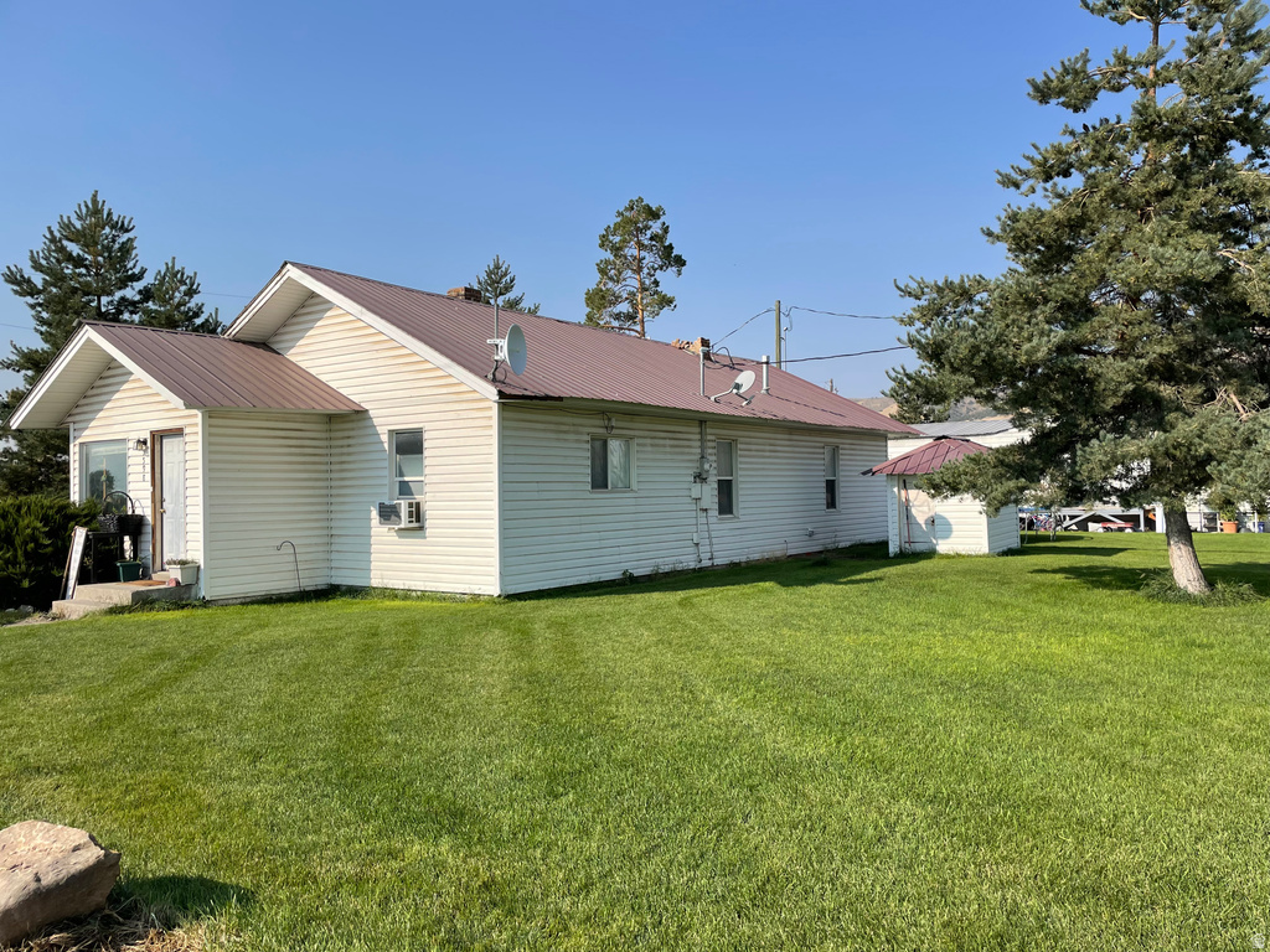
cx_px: 635
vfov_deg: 53.1
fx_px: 954
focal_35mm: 26
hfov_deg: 67.3
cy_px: 476
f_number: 1.6
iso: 32
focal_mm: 4.2
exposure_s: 1/3731
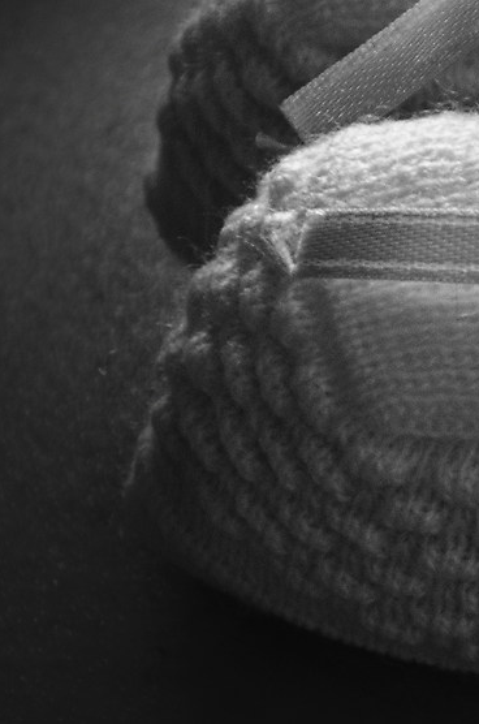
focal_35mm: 550
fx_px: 11035
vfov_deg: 3.8
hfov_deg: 2.5
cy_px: 427
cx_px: 852
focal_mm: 85
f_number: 5.6
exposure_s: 1/50
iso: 500
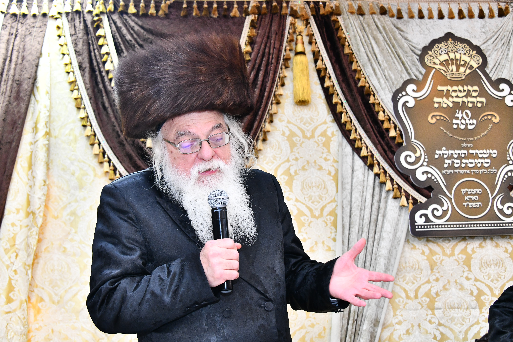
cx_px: 256
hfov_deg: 35.6
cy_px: 171
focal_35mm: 56
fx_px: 798
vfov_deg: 24.2
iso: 2500
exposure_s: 1/125
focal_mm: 56
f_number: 6.3
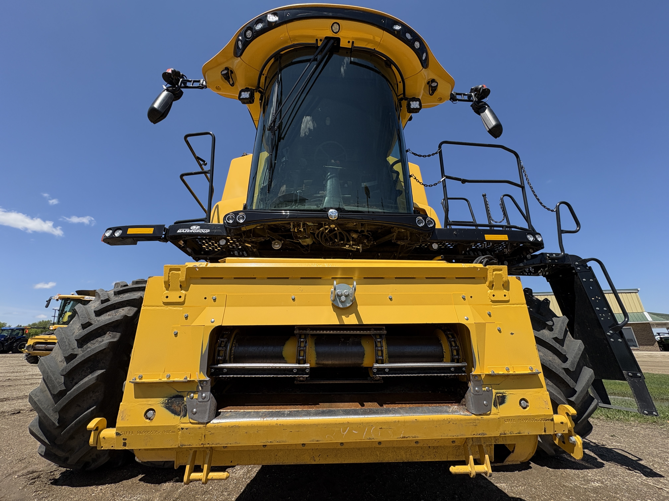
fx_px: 271
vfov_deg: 85.7
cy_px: 250
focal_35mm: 14
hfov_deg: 102.1
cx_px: 334
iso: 50
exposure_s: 1/2208
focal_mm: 2.22
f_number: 2.2
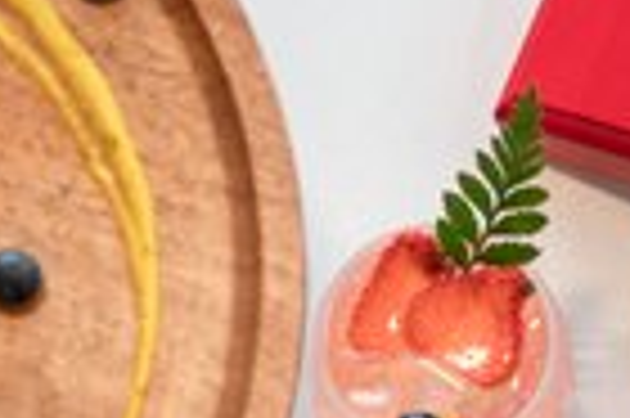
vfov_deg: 6.7
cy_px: 805
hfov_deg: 10.3
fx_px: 3496
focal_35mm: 200
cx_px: 544
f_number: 2.5
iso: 100
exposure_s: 1/250
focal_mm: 35
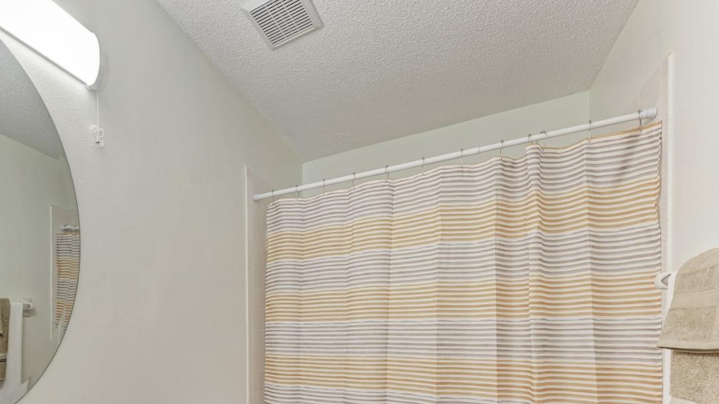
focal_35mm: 19
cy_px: 329
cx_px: 244
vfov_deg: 54.0
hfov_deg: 86.6
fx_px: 362
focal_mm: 12
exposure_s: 1/4
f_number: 9
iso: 200
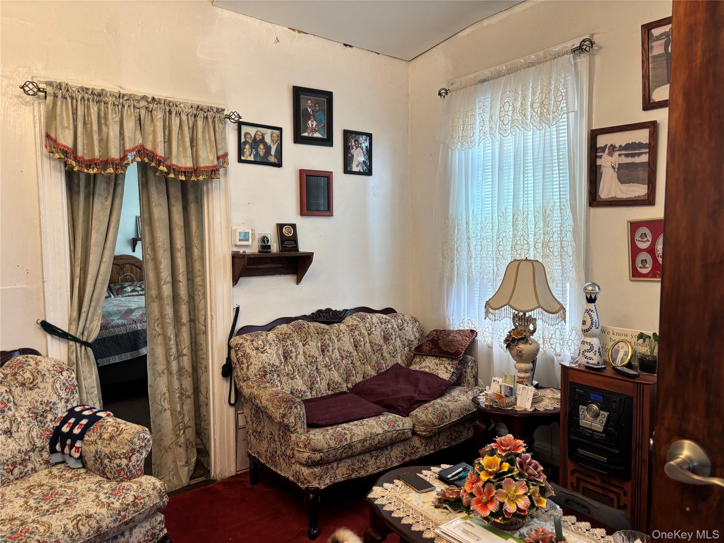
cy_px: 272
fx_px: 544
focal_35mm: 26
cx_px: 362
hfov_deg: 67.3
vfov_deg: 53.1
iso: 100
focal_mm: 5.96
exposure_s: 1/60
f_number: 1.6
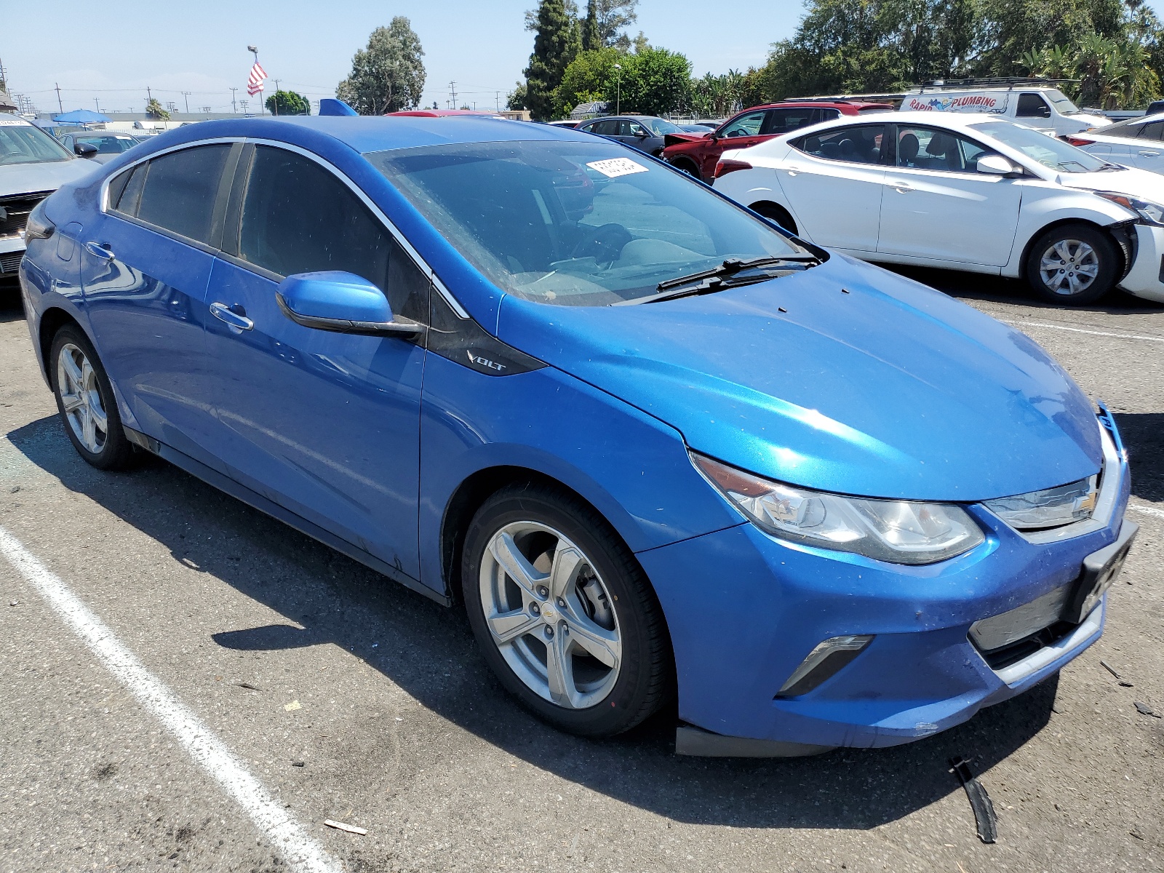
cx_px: 582
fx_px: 874
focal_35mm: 26
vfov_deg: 53.1
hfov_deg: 67.3
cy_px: 436
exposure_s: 1/2500
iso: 50
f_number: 1.5
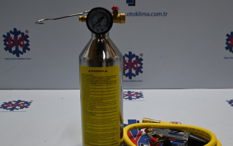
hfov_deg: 38.2
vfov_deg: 24.3
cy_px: 91
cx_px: 121
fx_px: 337
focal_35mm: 53
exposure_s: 1/125
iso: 560
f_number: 4.5
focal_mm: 28
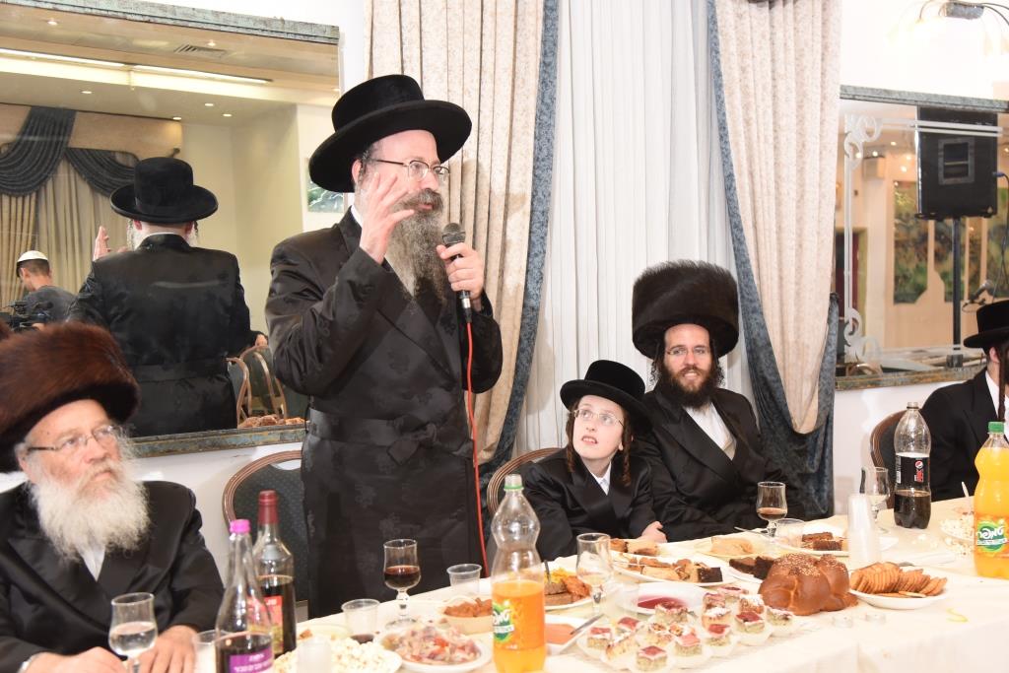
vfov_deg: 33.4
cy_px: 336
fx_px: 1121
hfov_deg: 48.5
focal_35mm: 40
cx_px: 504
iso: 800
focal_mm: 40
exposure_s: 1/100
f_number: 5.6
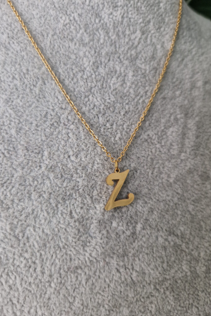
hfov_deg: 53.1
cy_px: 158
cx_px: 102
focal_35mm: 24
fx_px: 211
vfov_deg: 73.7
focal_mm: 5.4
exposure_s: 1/33
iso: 640
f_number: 1.8
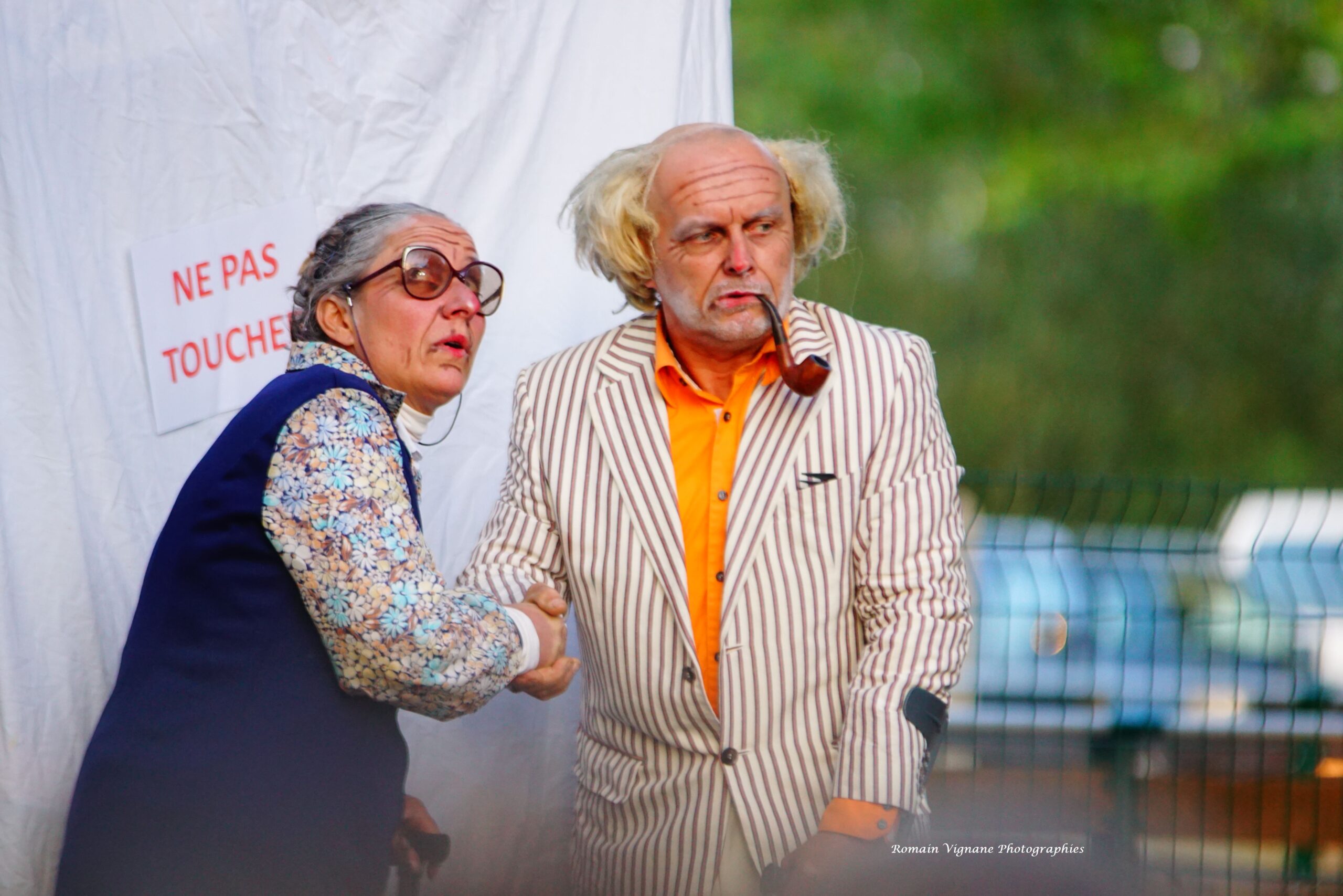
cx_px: 672
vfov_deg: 4.6
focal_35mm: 300
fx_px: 11191
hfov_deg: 6.9
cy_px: 448
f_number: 2.8
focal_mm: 200
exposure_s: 1/400
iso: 1000
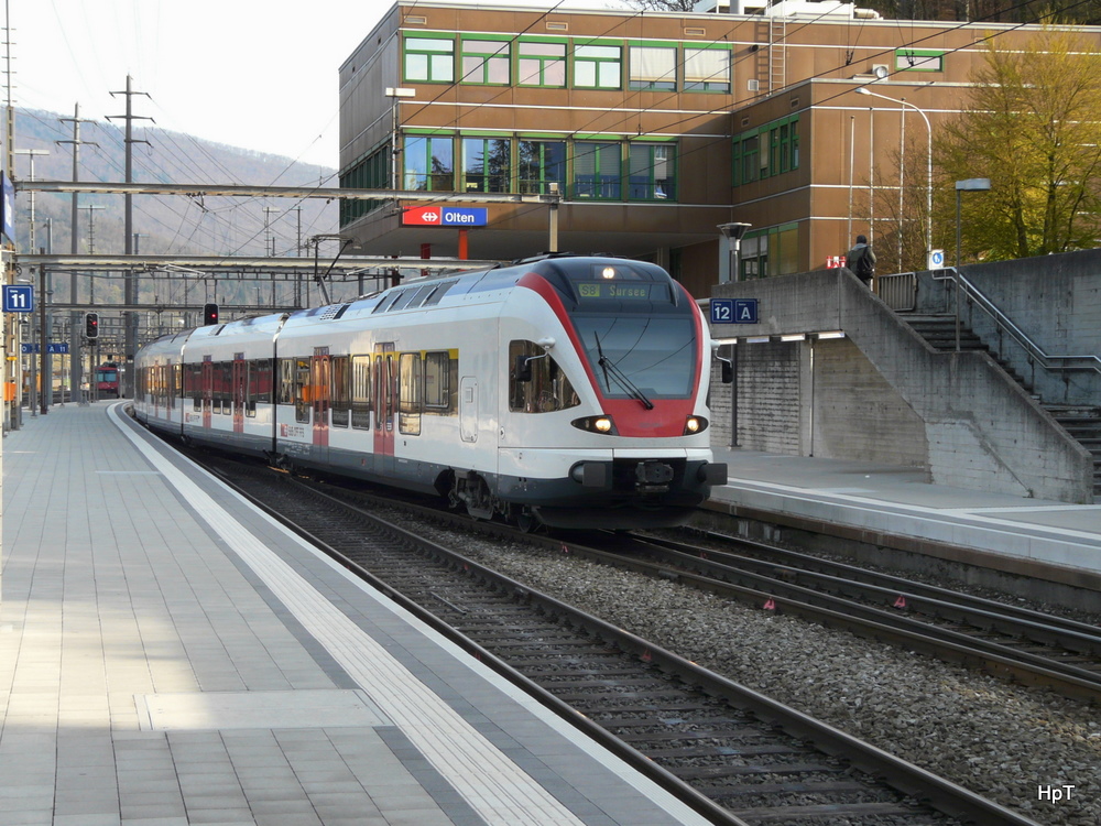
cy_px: 413
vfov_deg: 23.7
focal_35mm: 62
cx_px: 550
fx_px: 1972
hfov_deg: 31.2
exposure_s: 1/200
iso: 100
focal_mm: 10.2
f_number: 4
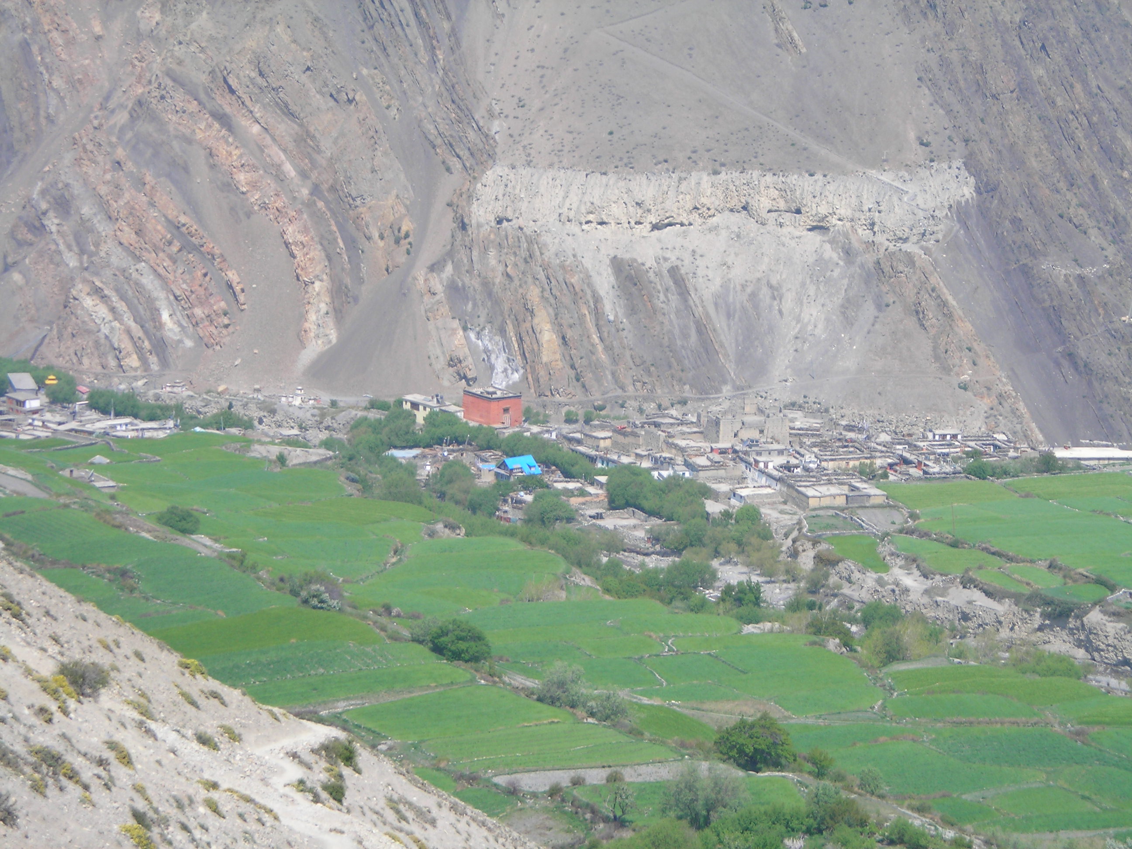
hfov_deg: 17.0
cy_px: 424
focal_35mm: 116
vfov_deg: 12.8
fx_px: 3793
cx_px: 566
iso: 50
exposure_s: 1/196
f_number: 5.3
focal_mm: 19.2
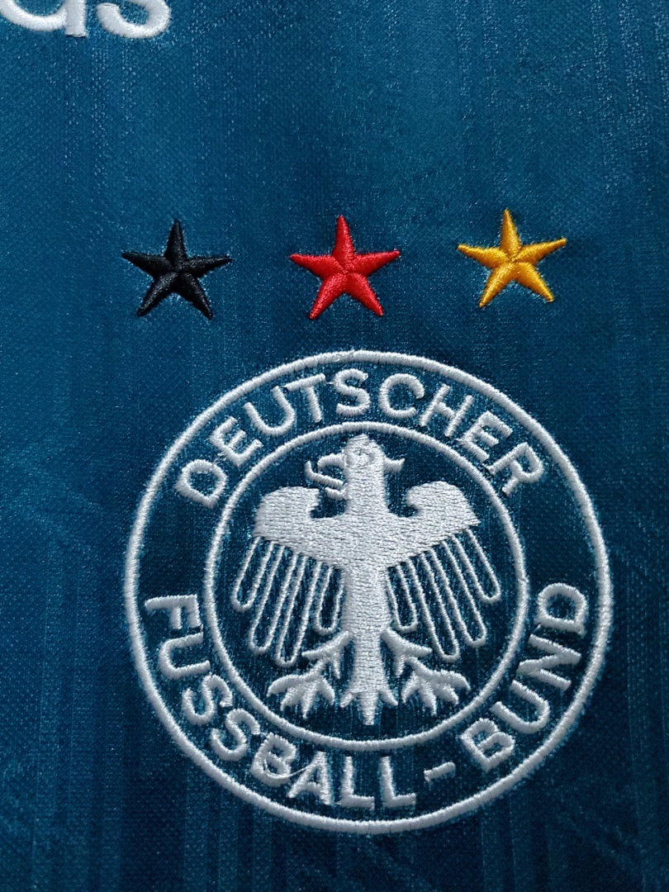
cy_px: 446
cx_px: 334
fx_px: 670
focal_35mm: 26
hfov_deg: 53.1
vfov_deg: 67.3
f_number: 1.5
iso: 640
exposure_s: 1/45
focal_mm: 4.3
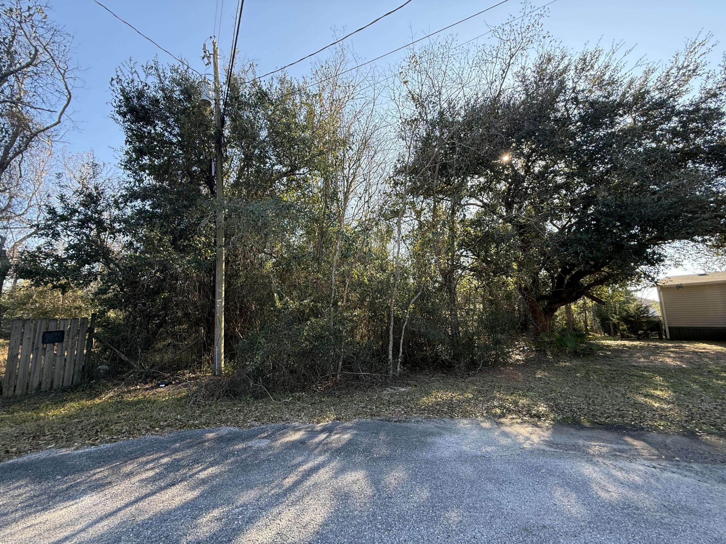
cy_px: 272
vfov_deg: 85.7
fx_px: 294
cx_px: 363
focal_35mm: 14
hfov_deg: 102.1
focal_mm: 2.22
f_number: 2.2
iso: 64
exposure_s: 1/191
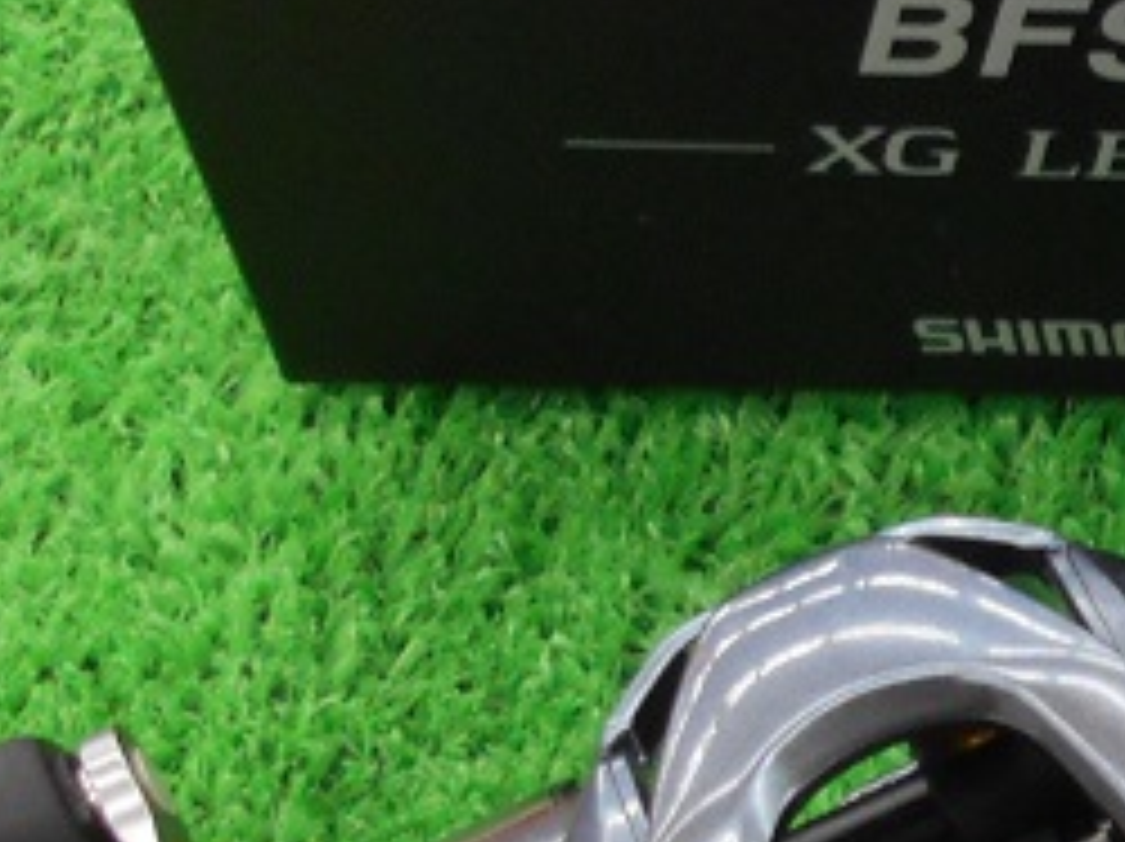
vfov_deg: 12.6
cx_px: 1915
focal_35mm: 114
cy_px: 1092
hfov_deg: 15.3
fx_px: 3701
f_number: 3.2
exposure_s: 1/30
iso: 160
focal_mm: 4.6
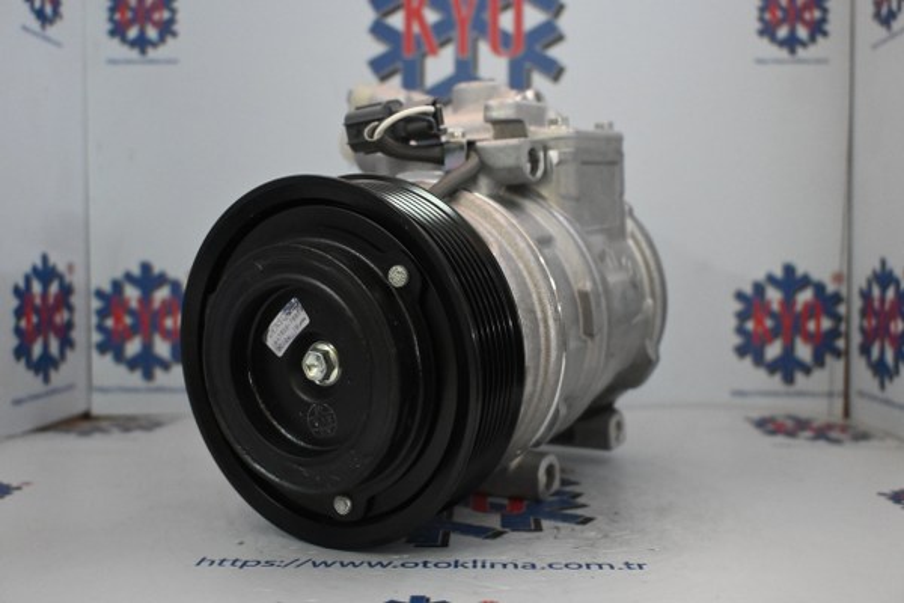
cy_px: 302
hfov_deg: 55.1
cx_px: 452
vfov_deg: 38.4
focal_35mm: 34
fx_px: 866
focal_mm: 23
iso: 4500
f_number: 4.2
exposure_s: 1/60
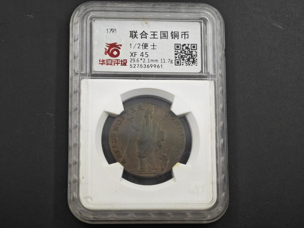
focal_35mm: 89
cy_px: 114
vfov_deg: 16.6
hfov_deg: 22.0
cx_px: 152
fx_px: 782
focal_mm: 12.28
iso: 80
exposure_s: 1/100
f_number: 1.8
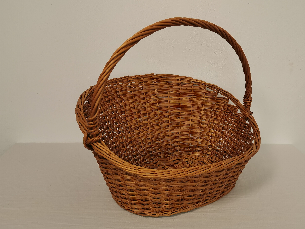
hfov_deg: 58.4
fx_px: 273
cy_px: 114
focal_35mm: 31
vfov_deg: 45.4
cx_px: 152
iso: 50
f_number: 1.8
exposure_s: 1/118
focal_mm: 5.58
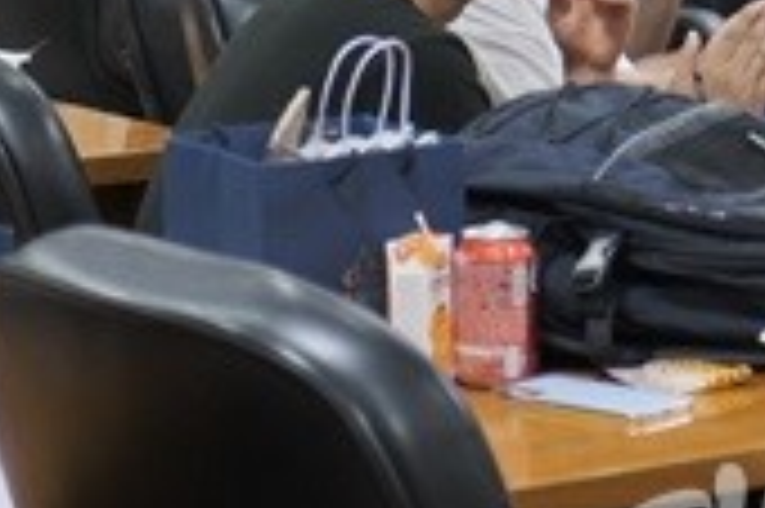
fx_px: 4798
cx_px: 963
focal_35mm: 226
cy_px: -238
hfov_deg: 9.0
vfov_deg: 6.0
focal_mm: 42.5
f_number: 4
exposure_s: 1/100
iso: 3200
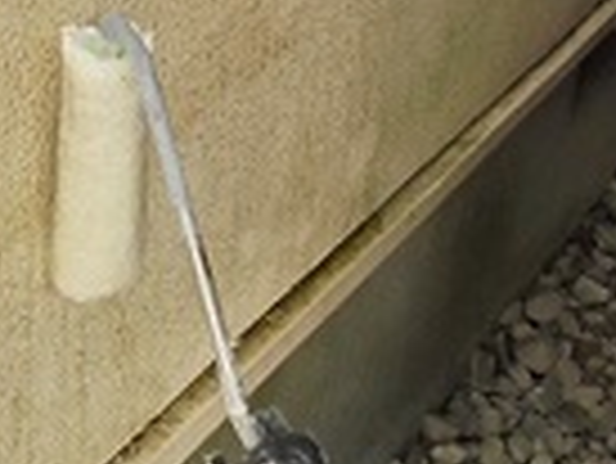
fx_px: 1354
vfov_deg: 19.3
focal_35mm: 76
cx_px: 193
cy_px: 113
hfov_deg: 25.5
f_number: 3.5
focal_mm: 4.6
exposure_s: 1/160
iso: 400
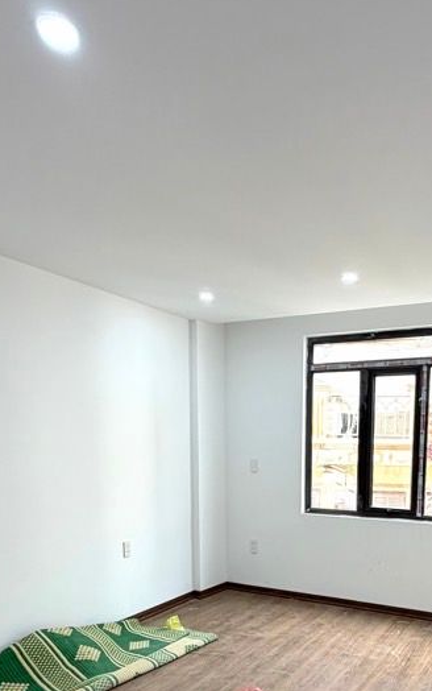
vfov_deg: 61.0
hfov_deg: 42.3
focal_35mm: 29
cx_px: 304
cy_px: 518
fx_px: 546
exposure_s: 1/121
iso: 80
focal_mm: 2.22
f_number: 2.2
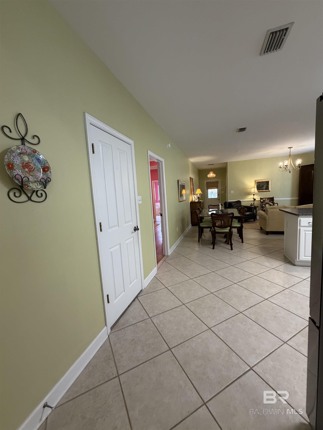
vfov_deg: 102.1
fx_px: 174
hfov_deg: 85.7
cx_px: 162
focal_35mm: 14
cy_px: 215
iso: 320
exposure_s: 1/120
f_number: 2.2
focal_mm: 2.22
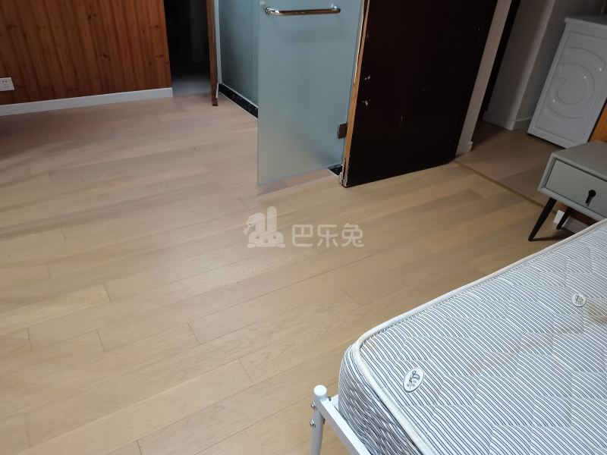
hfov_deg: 67.3
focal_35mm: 26
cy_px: 228
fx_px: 456
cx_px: 304
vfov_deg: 53.1
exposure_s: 1/33.3
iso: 500
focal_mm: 5.58
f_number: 1.8
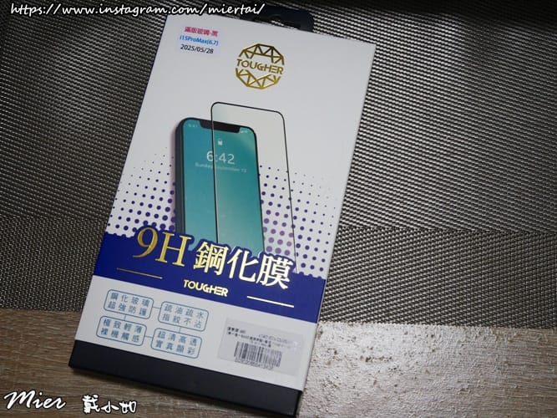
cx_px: 278
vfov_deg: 29.1
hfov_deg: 38.2
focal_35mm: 50
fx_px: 804
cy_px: 209
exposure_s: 1/60
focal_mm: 25
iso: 640
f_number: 5.1
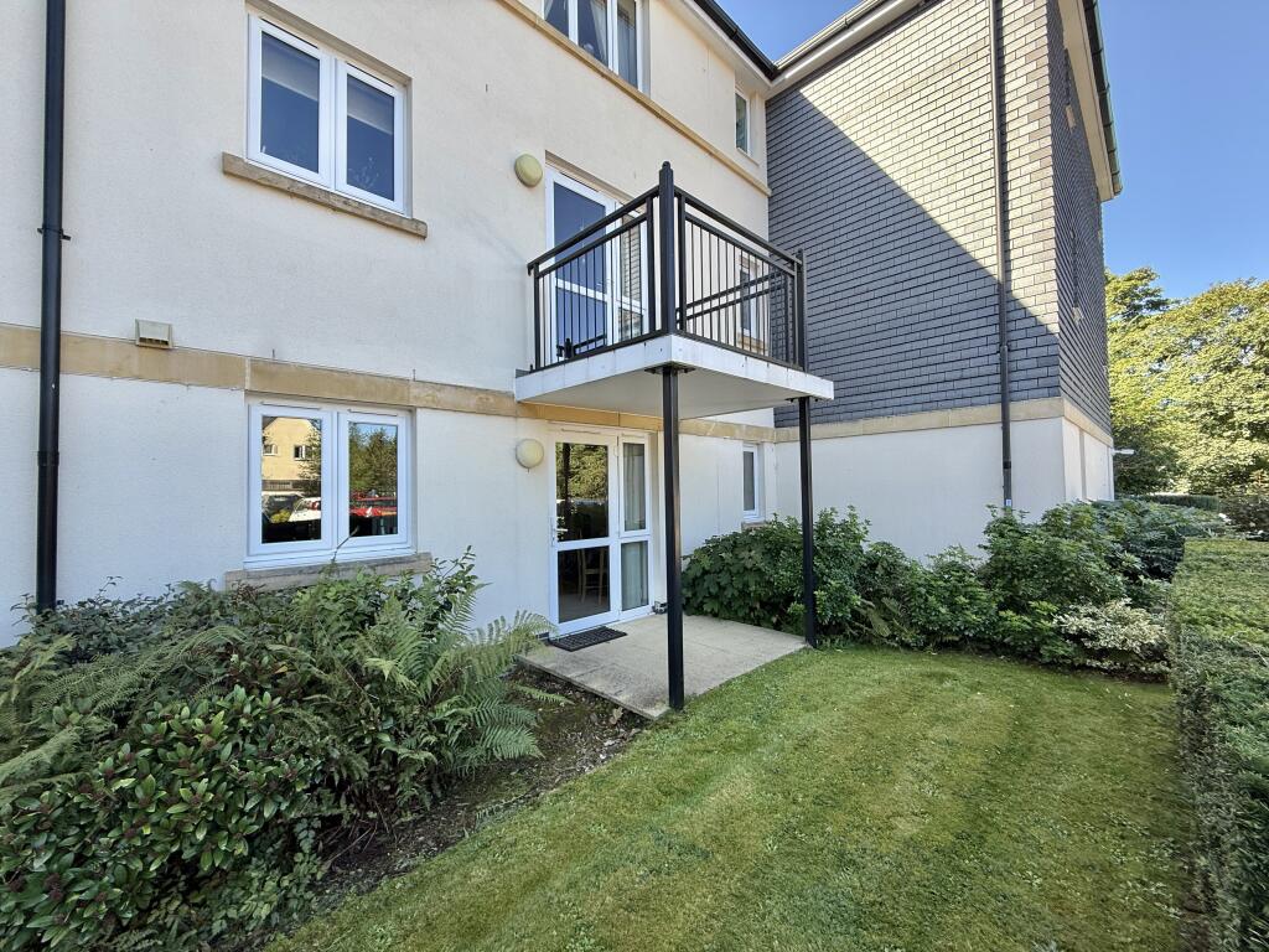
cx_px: 634
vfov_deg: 85.7
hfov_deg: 102.1
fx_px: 513
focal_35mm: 14
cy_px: 476
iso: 50
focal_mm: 2.22
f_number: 2.2
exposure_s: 1/237
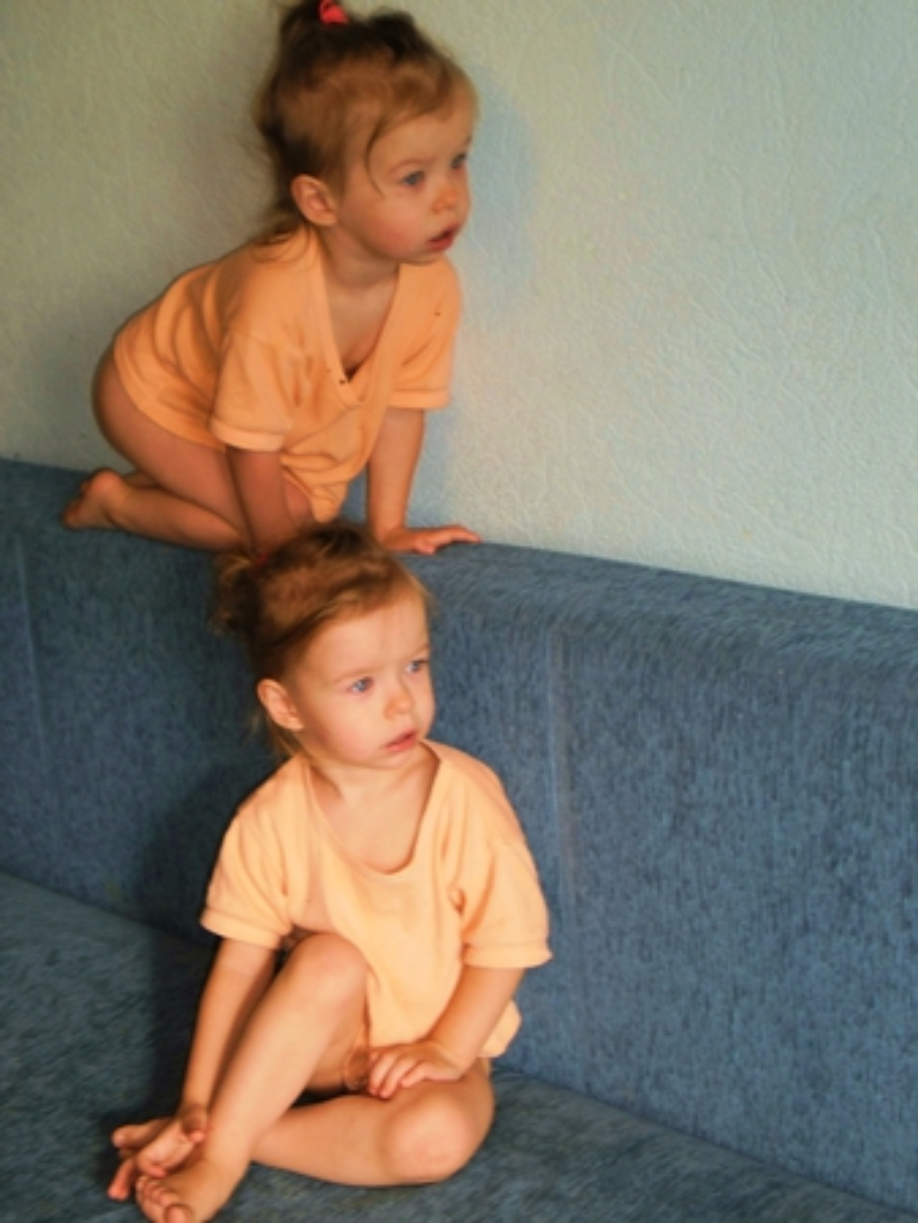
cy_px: 612
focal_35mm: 59
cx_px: 459
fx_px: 2084
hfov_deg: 24.8
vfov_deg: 32.7
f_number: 4.2
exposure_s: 1/40
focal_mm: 10.3
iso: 125
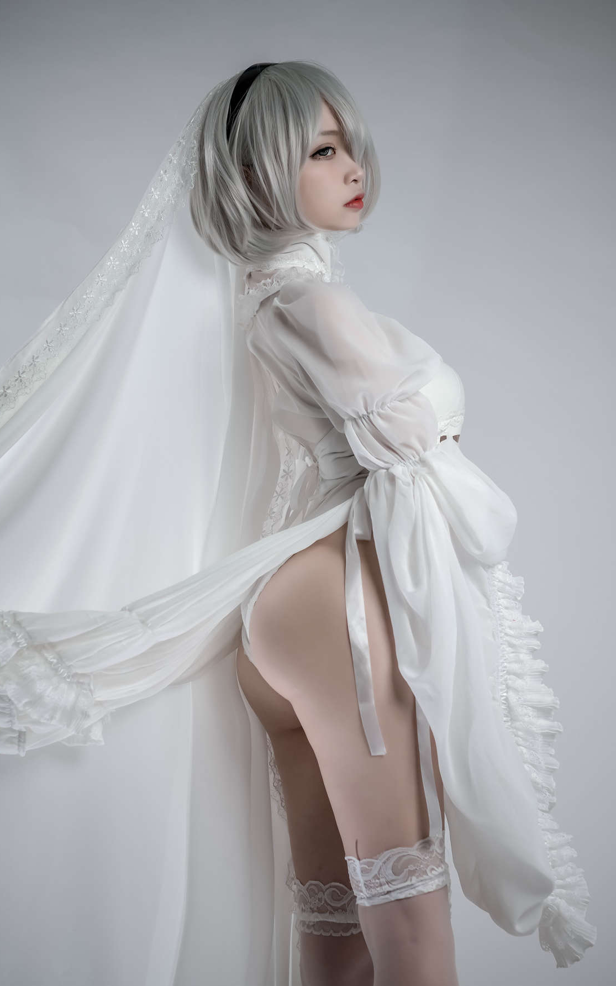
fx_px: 1934
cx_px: 319
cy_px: 492
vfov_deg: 28.6
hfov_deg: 18.1
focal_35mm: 72
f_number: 4
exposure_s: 1/160
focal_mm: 70
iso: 64
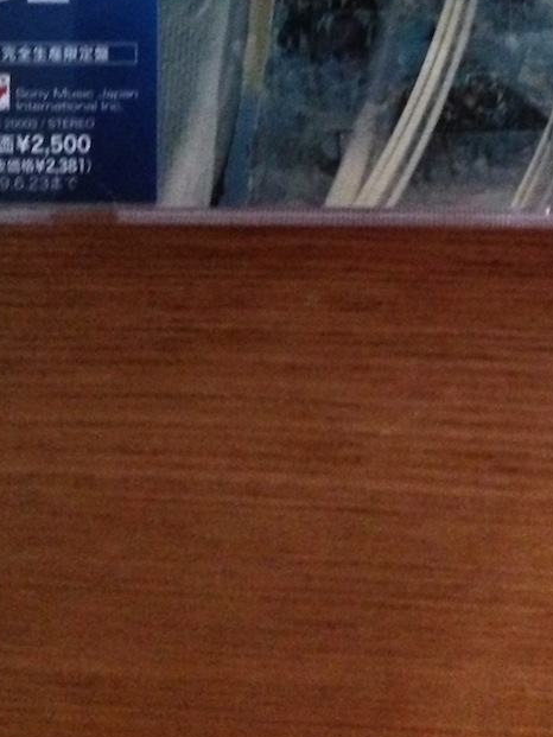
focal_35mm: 85
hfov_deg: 17.3
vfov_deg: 21.0
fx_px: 1810
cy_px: -205
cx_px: 399
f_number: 2.4
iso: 800
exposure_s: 1/15
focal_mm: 4.13
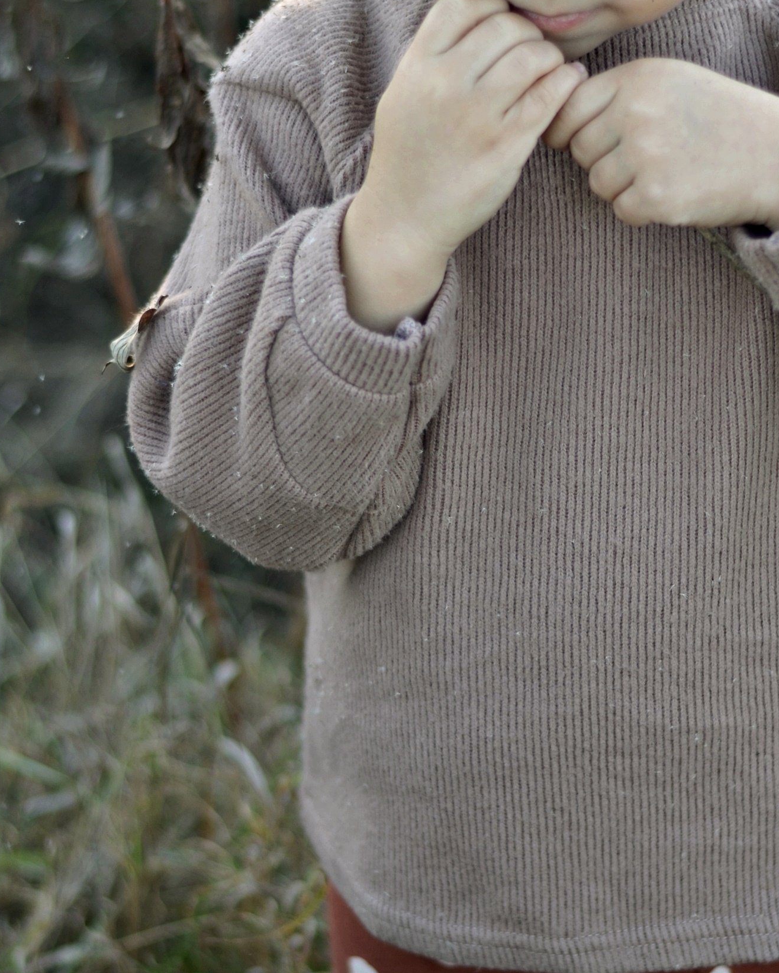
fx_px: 3716
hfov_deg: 12.0
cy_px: 475
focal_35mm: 129
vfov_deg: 14.9
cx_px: 501
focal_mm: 50
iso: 100
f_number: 1.8
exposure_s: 1/320
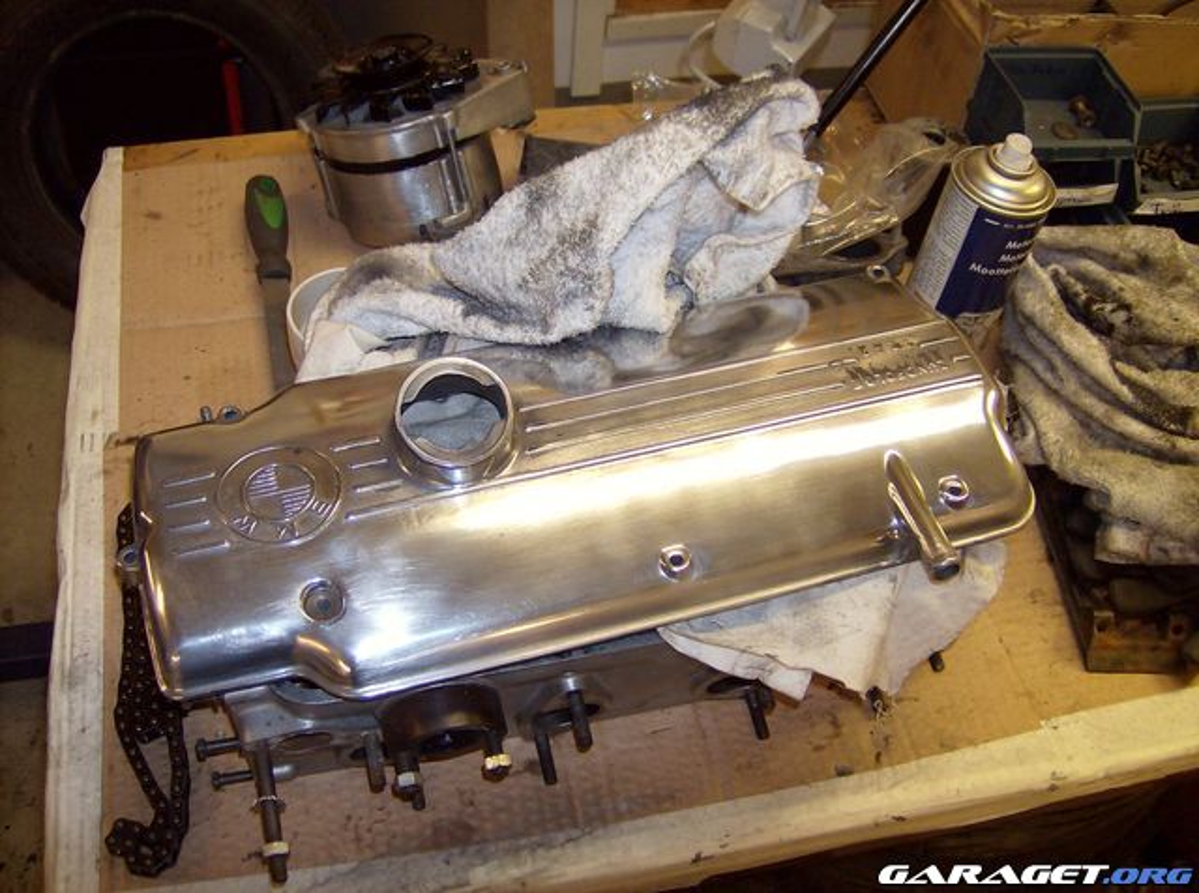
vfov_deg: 39.5
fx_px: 1244
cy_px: 446
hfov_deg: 51.5
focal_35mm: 36
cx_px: 600
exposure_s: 1/60
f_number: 2.8
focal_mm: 6
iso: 200
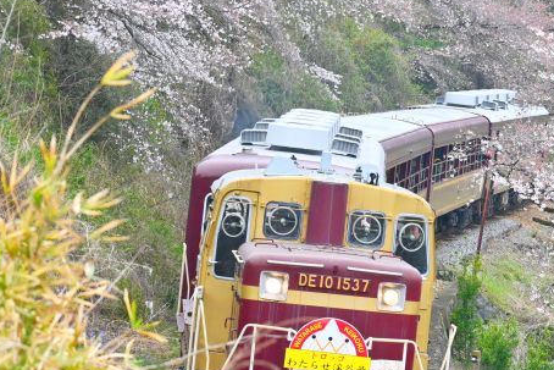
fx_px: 3525
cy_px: 215
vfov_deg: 6.0
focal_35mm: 229
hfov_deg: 8.9
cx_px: 543
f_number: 6.3
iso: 1100
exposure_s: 1/640
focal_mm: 77
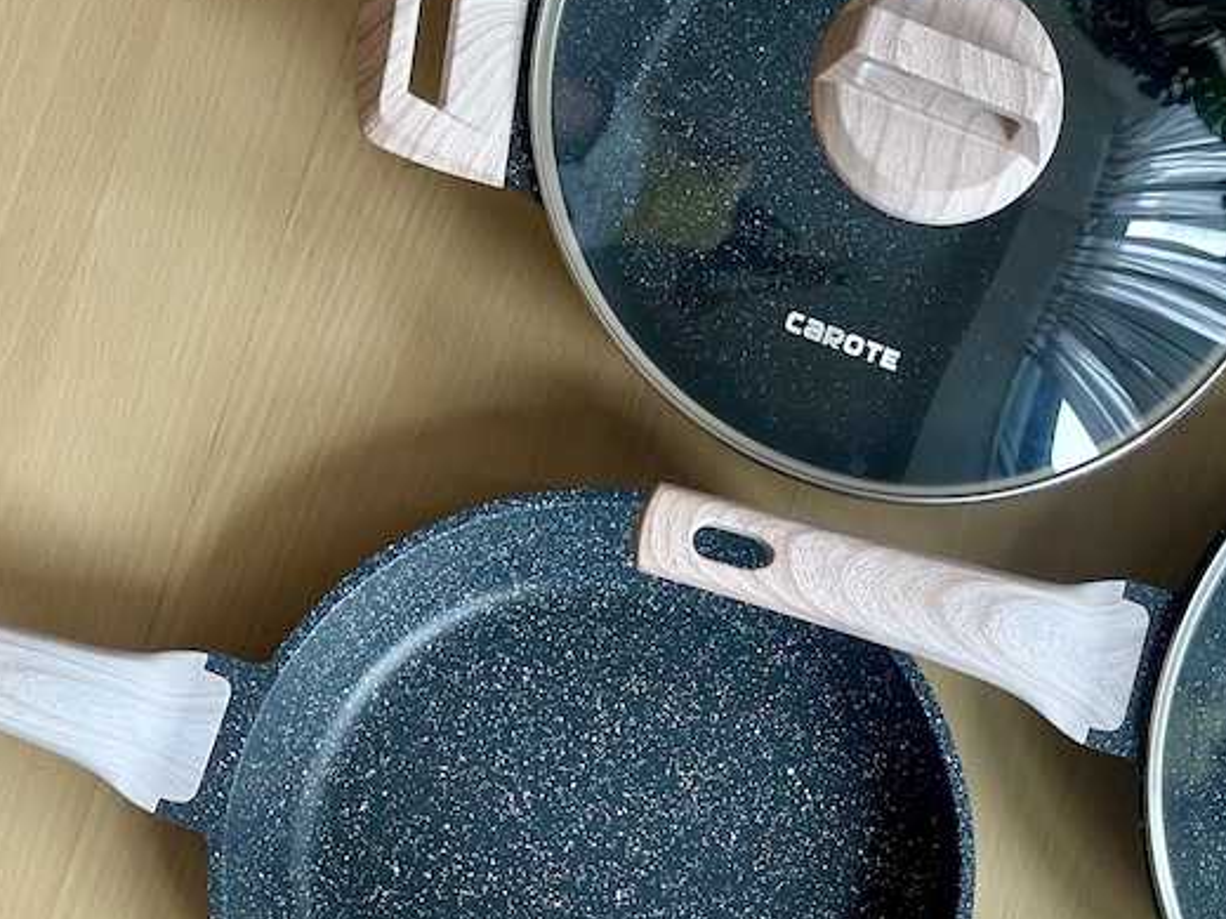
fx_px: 2940
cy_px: 760
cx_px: 1004
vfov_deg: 17.6
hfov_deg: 23.2
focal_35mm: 83
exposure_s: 1/76
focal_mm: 6.86
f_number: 1.78
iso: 125
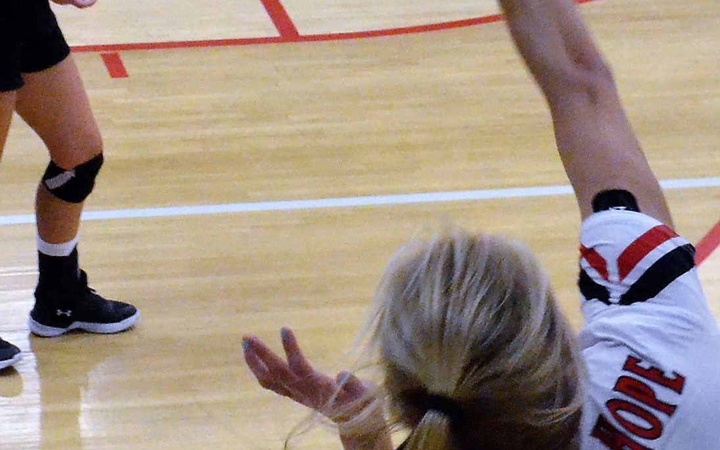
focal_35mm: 206
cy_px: 726
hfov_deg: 10.2
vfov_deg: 6.3
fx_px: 4042
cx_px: 295
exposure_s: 1/200
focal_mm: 30
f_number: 7.1
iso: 4000
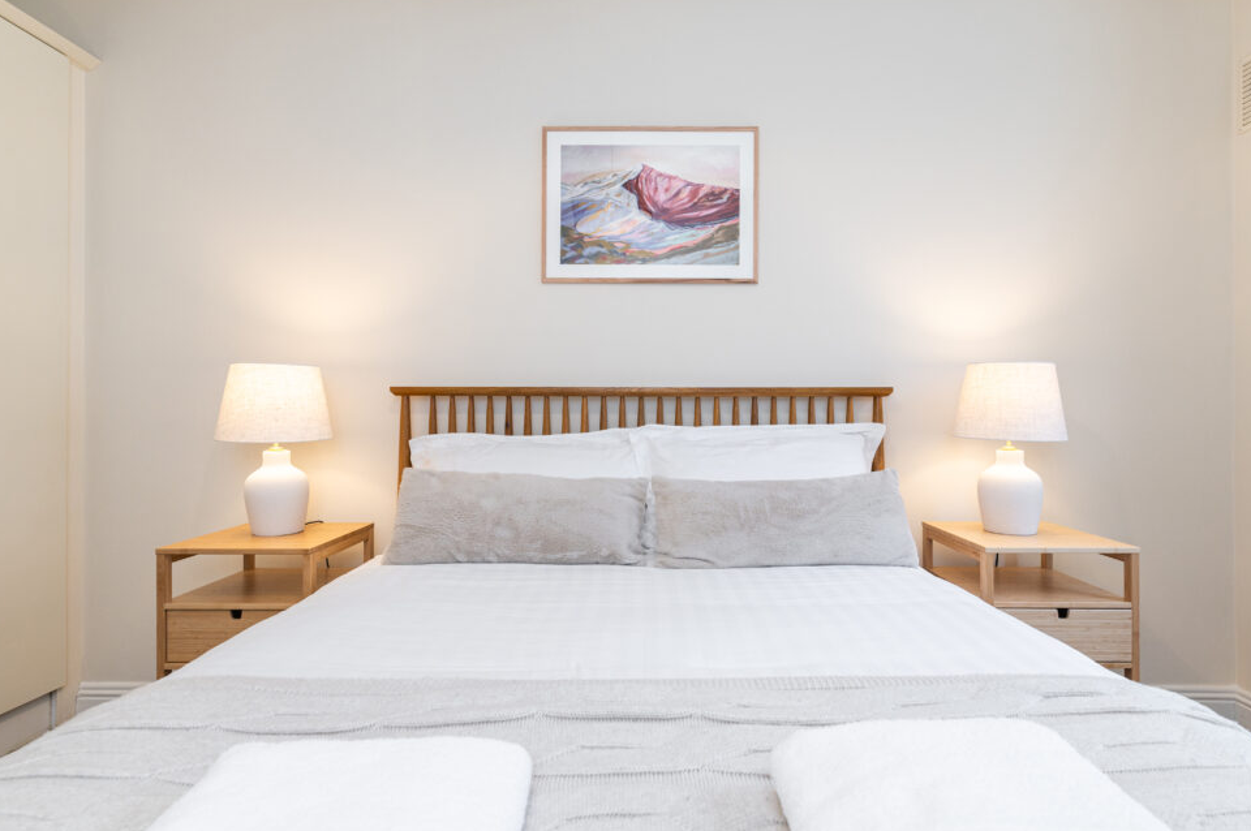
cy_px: 436
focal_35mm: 16
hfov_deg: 96.8
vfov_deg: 73.6
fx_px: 555
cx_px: 631
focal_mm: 15
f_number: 6.3
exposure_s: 1/30
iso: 400
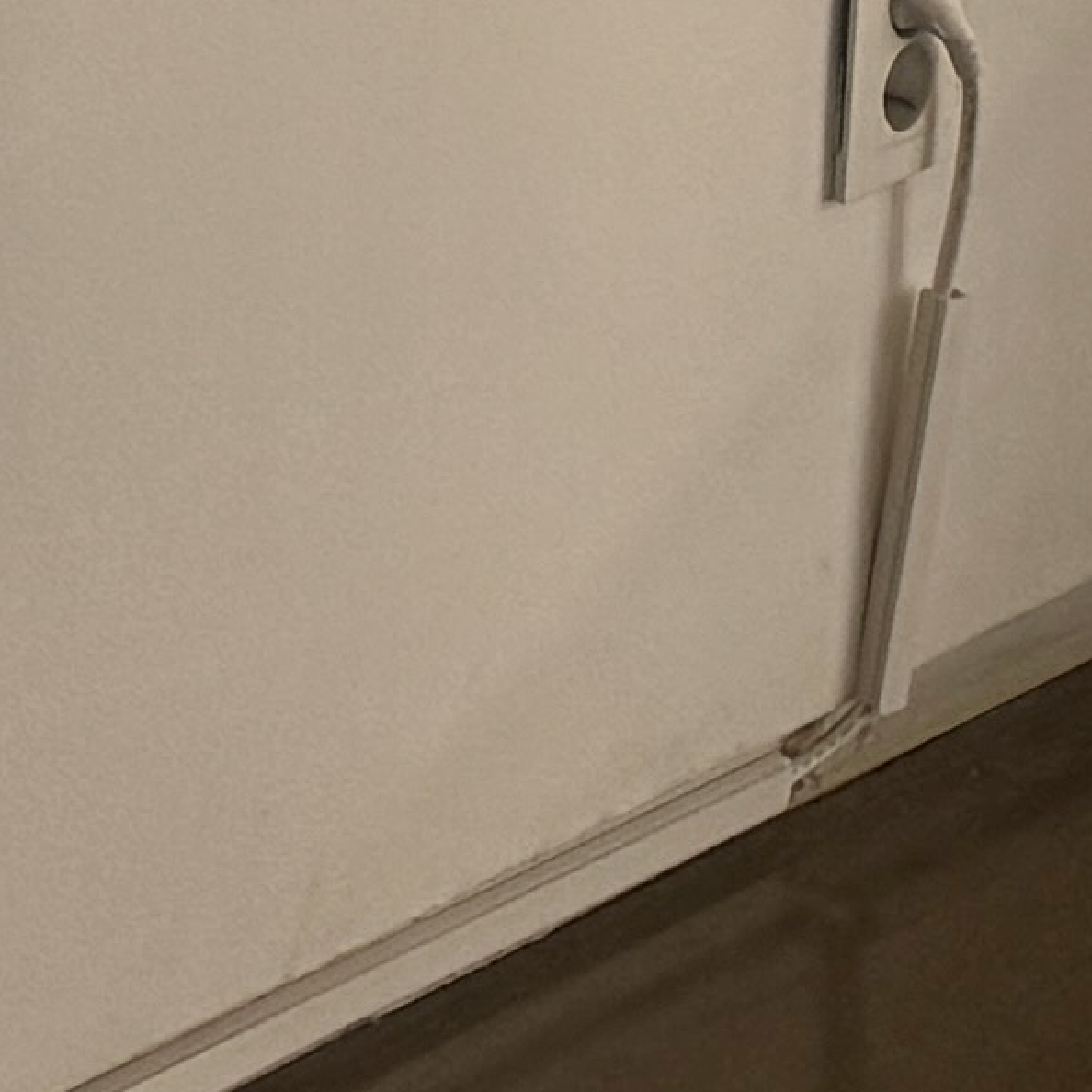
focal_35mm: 204
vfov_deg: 7.4
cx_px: -1769
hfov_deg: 7.8
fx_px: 7281
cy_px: -2311
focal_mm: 6.76
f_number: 1.78
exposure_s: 1/297
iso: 80
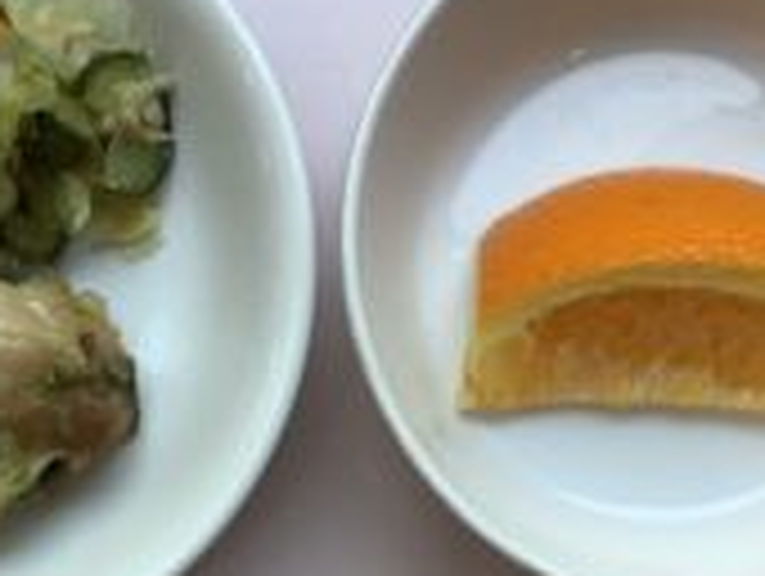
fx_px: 2014
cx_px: 243
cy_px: 605
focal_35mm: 91
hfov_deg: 21.4
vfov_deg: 15.9
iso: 25
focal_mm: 3.3
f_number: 2.4
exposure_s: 1/100
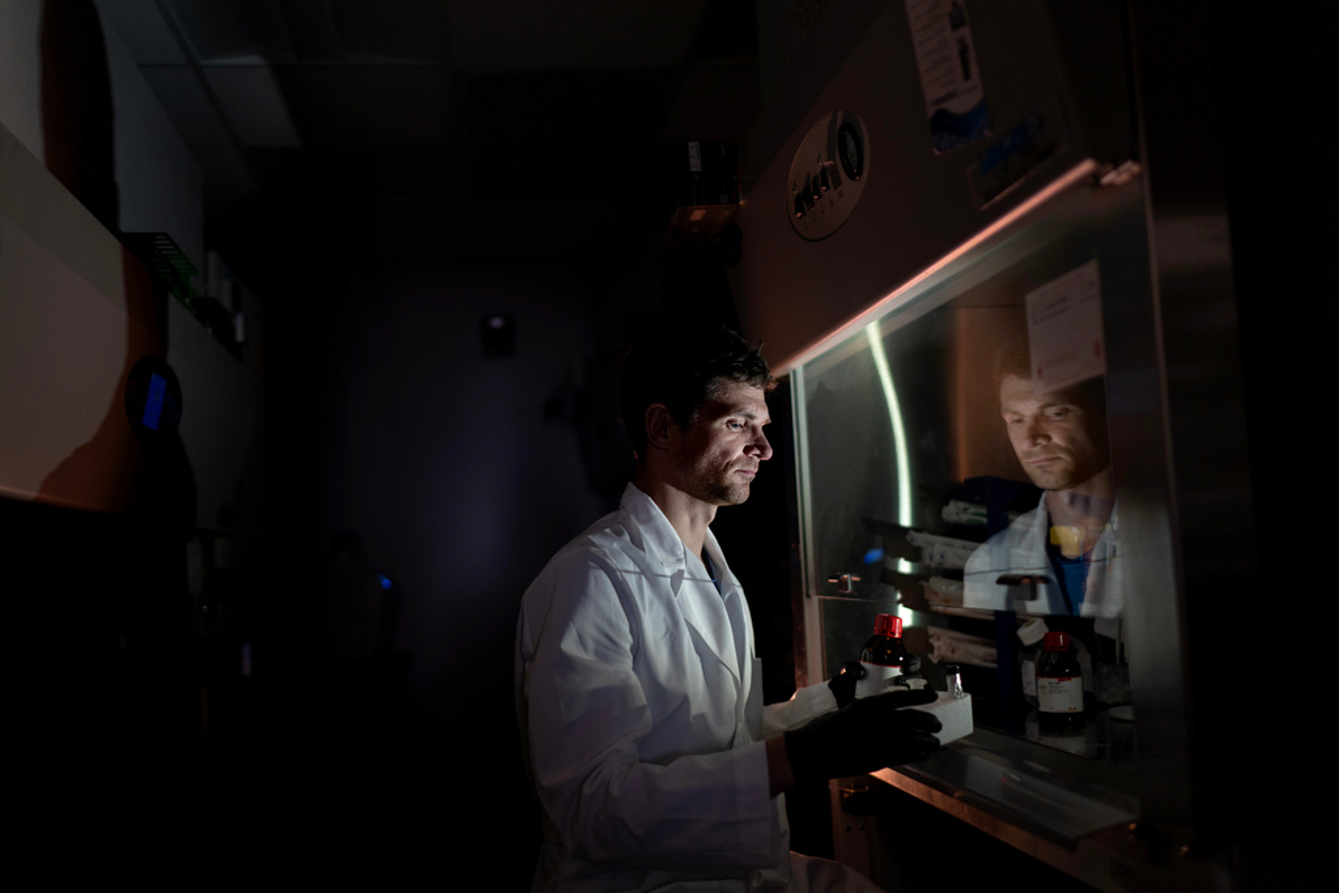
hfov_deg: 54.4
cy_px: 446
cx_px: 670
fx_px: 1302
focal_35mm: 35
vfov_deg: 37.9
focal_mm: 35
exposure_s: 1/250
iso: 250
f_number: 1.4
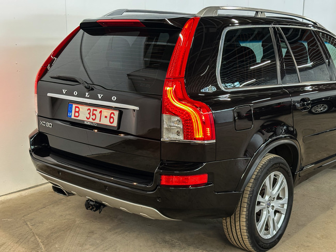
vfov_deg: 30.3
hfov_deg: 39.6
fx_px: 466
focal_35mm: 48
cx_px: 168
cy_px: 126
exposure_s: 1/33
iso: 250
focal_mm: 6.86
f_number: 1.78
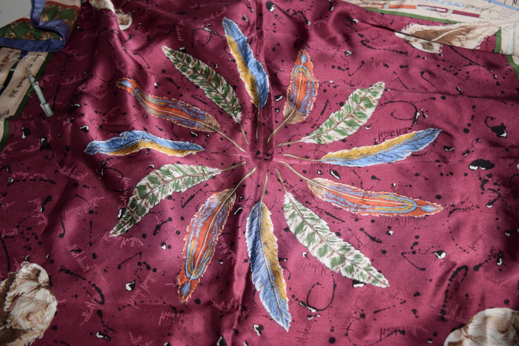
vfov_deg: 26.5
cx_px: 260
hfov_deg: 38.9
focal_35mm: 51
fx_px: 735
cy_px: 173
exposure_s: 1/60
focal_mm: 34
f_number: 4.5
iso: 400
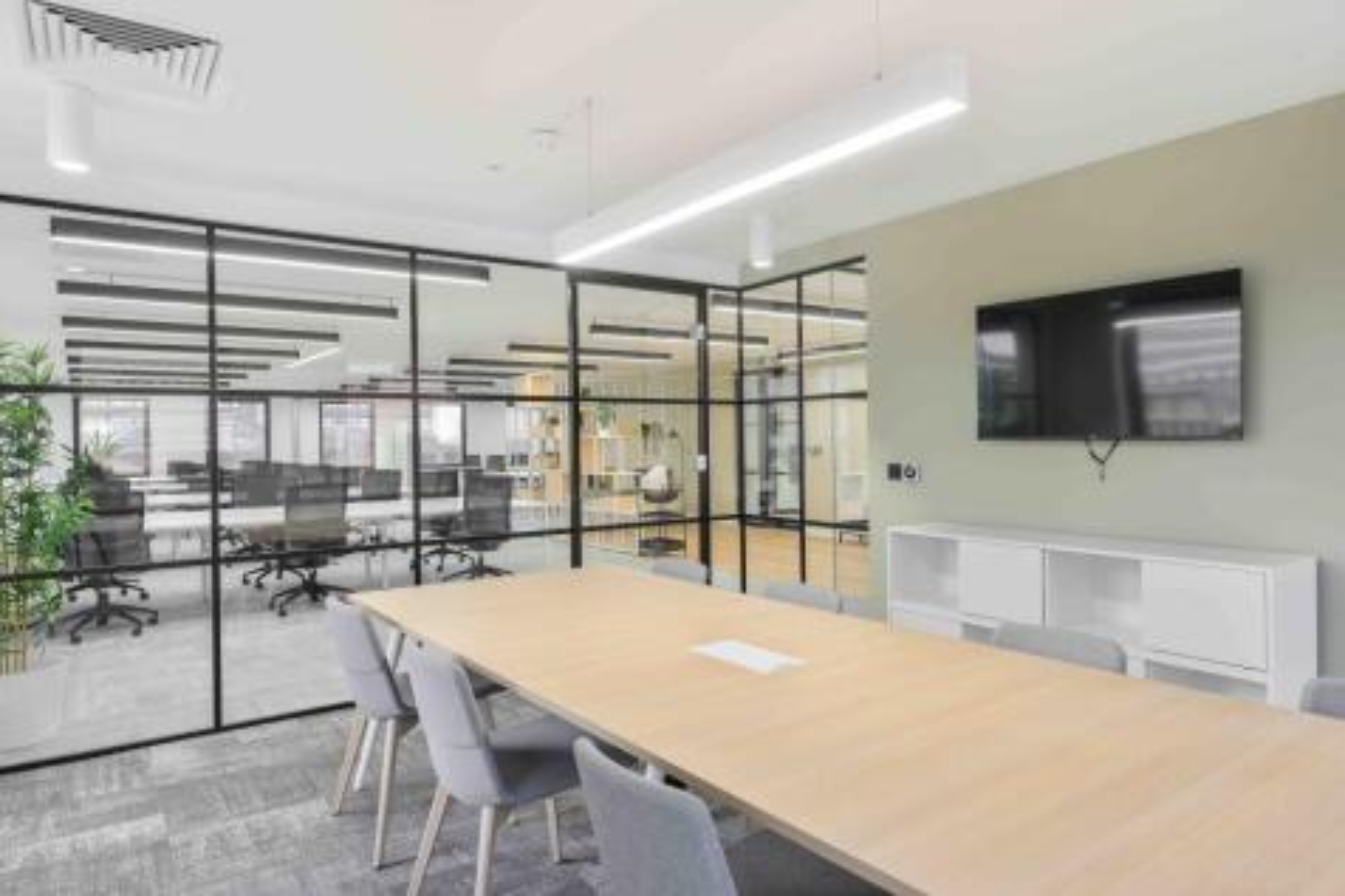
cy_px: 448
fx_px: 822
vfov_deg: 57.2
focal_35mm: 22
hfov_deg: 78.6
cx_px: 672
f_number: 7.1
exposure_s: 1/6
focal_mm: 22
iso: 100
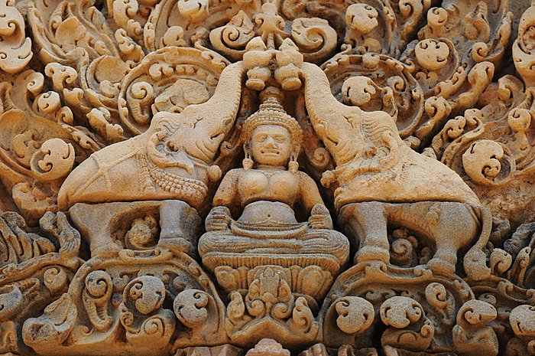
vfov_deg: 8.7
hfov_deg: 13.1
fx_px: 2338
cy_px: 178
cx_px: 268
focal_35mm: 158
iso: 400
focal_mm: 105
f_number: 5.6
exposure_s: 1/125
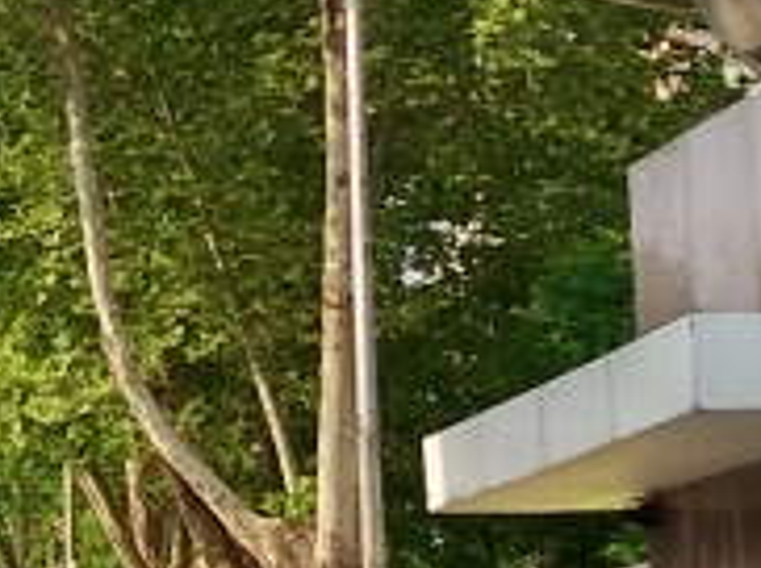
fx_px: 2722
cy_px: 242
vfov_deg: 11.9
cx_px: -159
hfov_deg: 15.3
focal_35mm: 124
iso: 125
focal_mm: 3.81
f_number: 2.2
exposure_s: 1/234
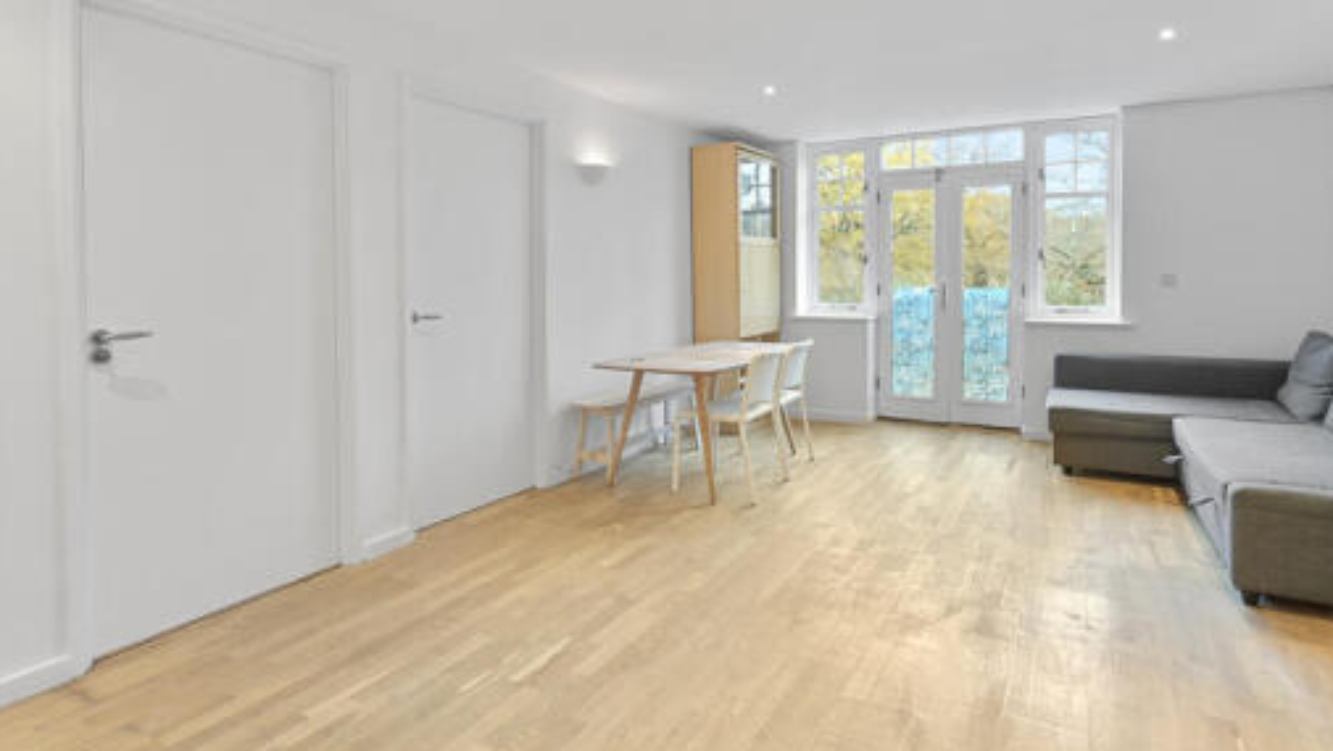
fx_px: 672
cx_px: 730
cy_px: 279
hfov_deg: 89.3
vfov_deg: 57.6
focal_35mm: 19
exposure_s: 1.6
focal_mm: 14
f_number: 16
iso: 200
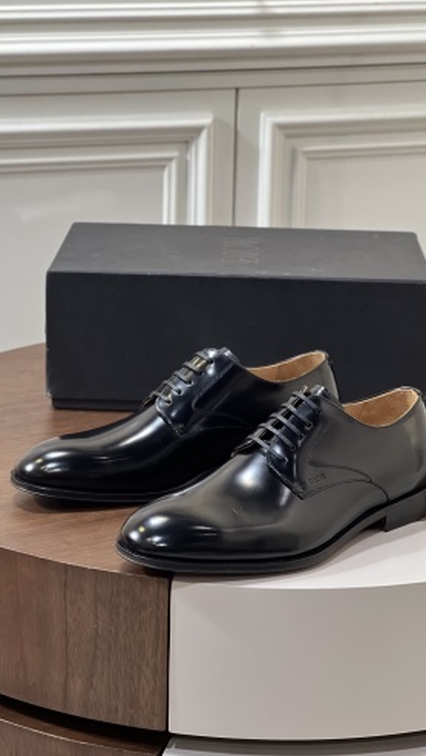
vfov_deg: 25.0
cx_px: 214
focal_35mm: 85
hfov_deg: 14.3
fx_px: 1704
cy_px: 379
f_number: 2.8
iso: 200
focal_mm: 9
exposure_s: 1/33
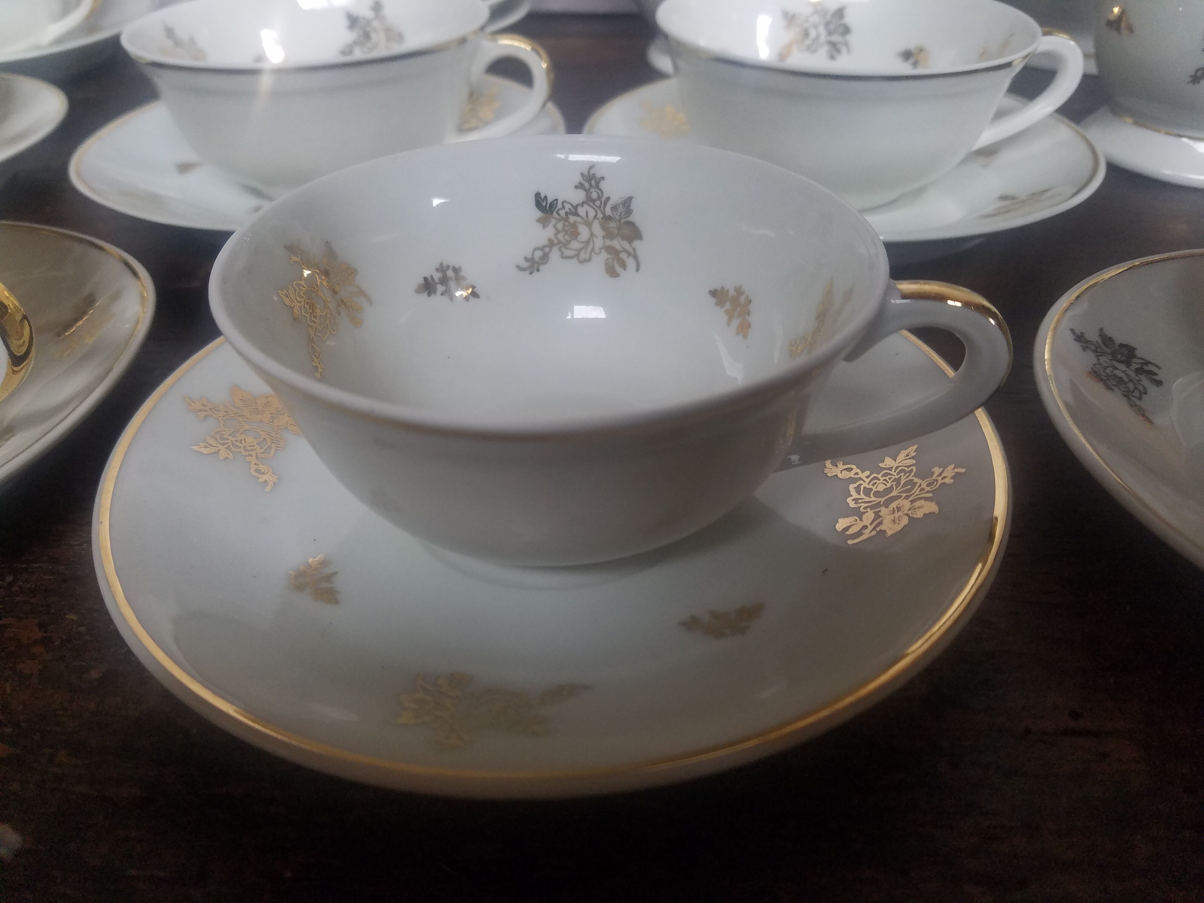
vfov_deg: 53.1
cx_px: 602
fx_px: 904
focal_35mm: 26
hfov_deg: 67.3
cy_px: 452
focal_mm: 4.2
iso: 125
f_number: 1.7
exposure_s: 1/60
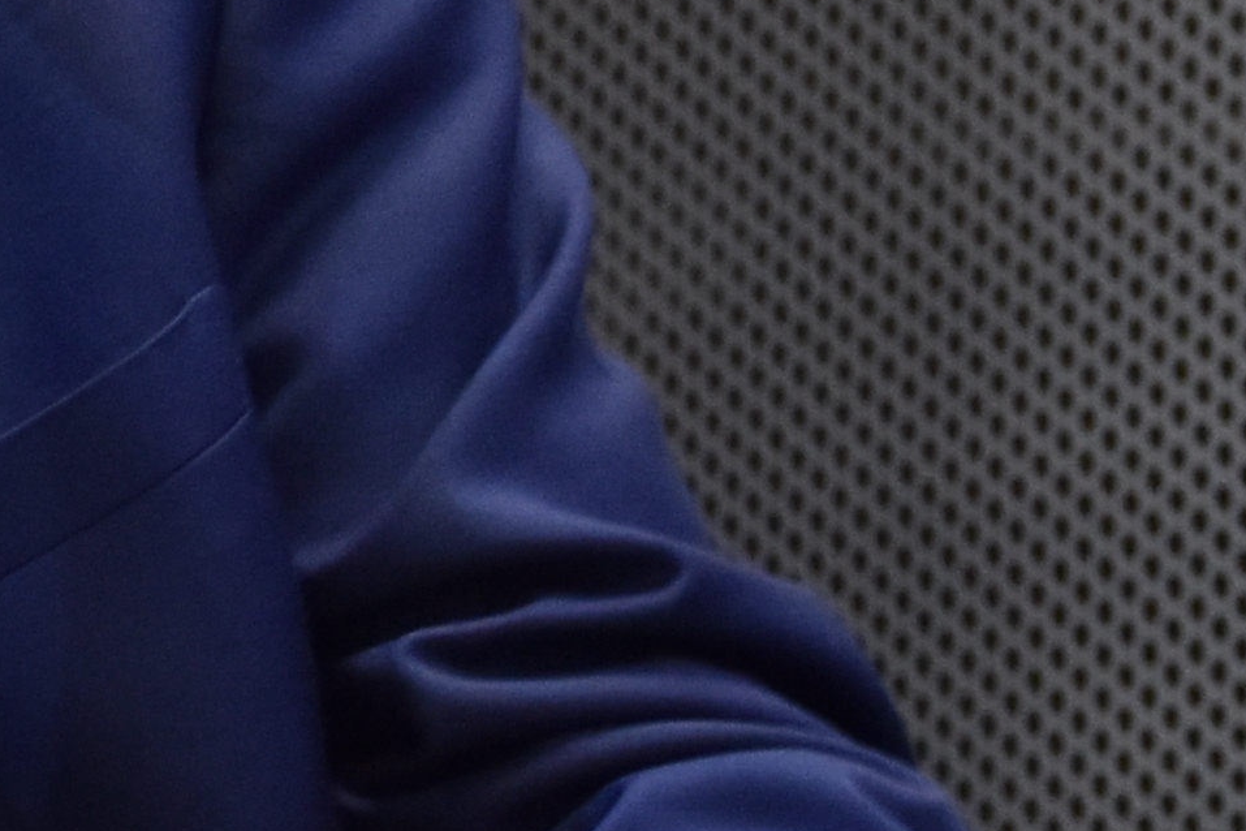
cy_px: -343
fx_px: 21492
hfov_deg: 3.3
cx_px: 380
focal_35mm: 621
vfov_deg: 2.2
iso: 1000
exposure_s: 1/25
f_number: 5.3
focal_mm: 66
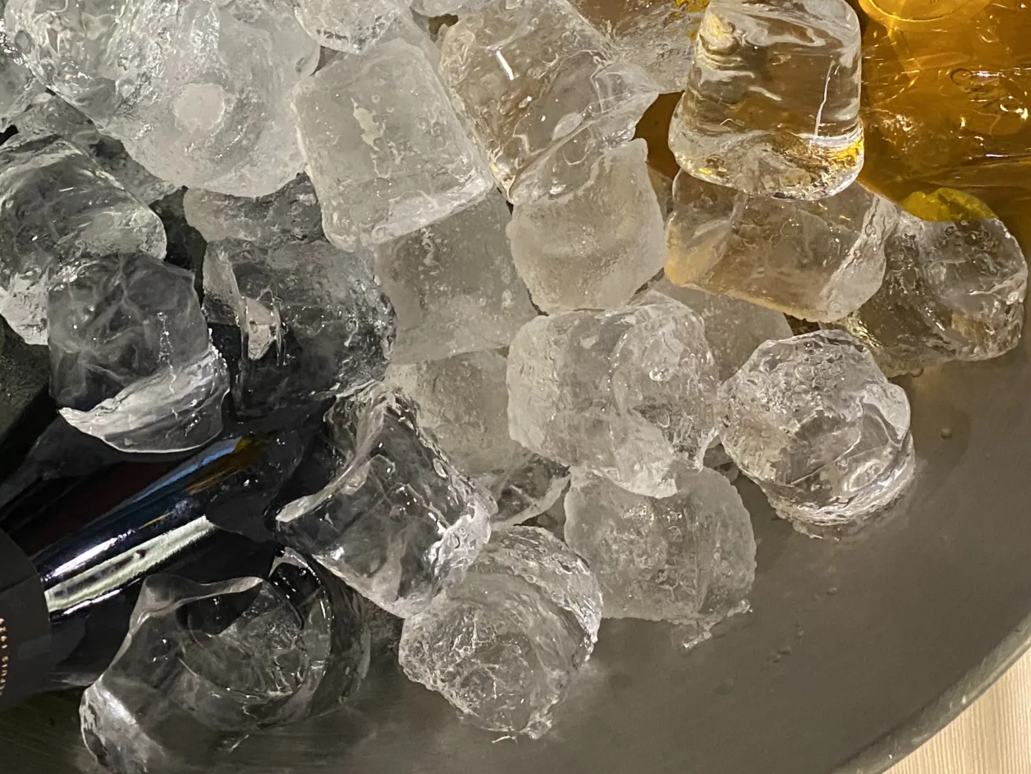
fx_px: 1579
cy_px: 101
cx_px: 263
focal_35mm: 53
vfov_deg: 26.7
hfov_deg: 35.4
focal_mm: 4.25
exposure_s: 1/50
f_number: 1.8
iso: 500
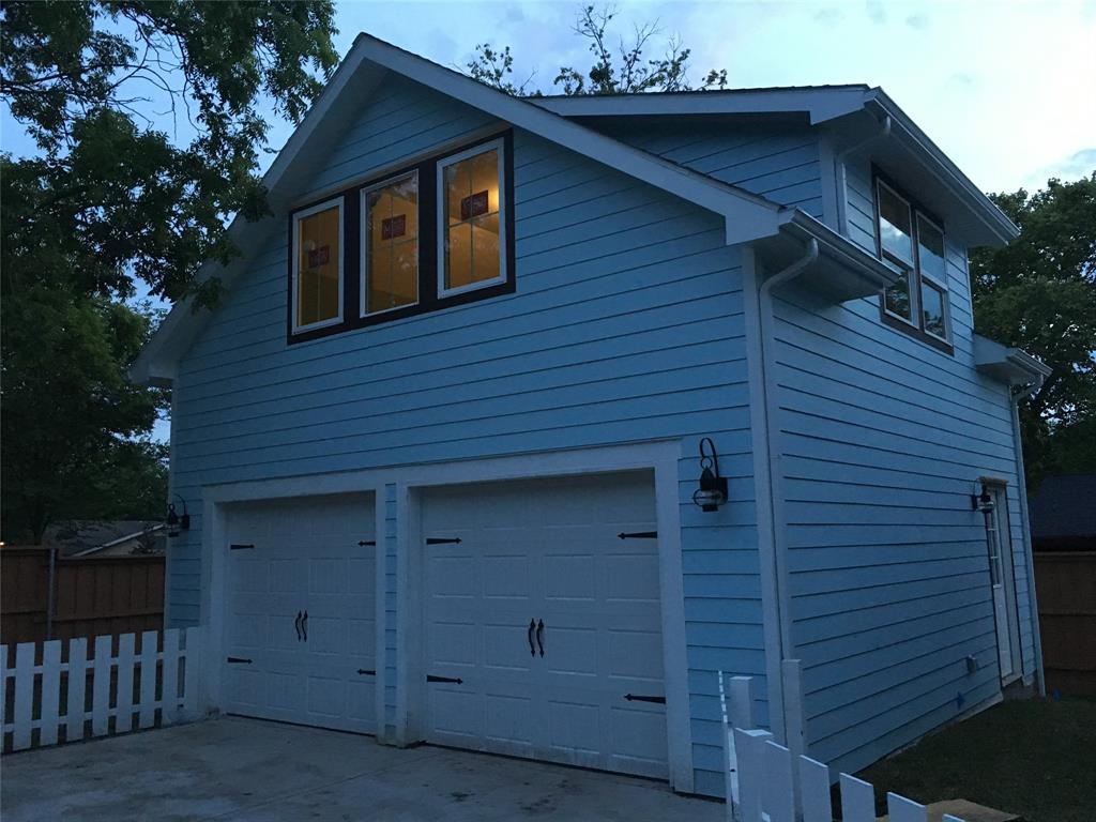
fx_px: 918
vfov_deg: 48.2
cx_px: 548
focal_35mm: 29
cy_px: 411
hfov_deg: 61.7
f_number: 2.2
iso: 200
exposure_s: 1/24
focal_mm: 4.15
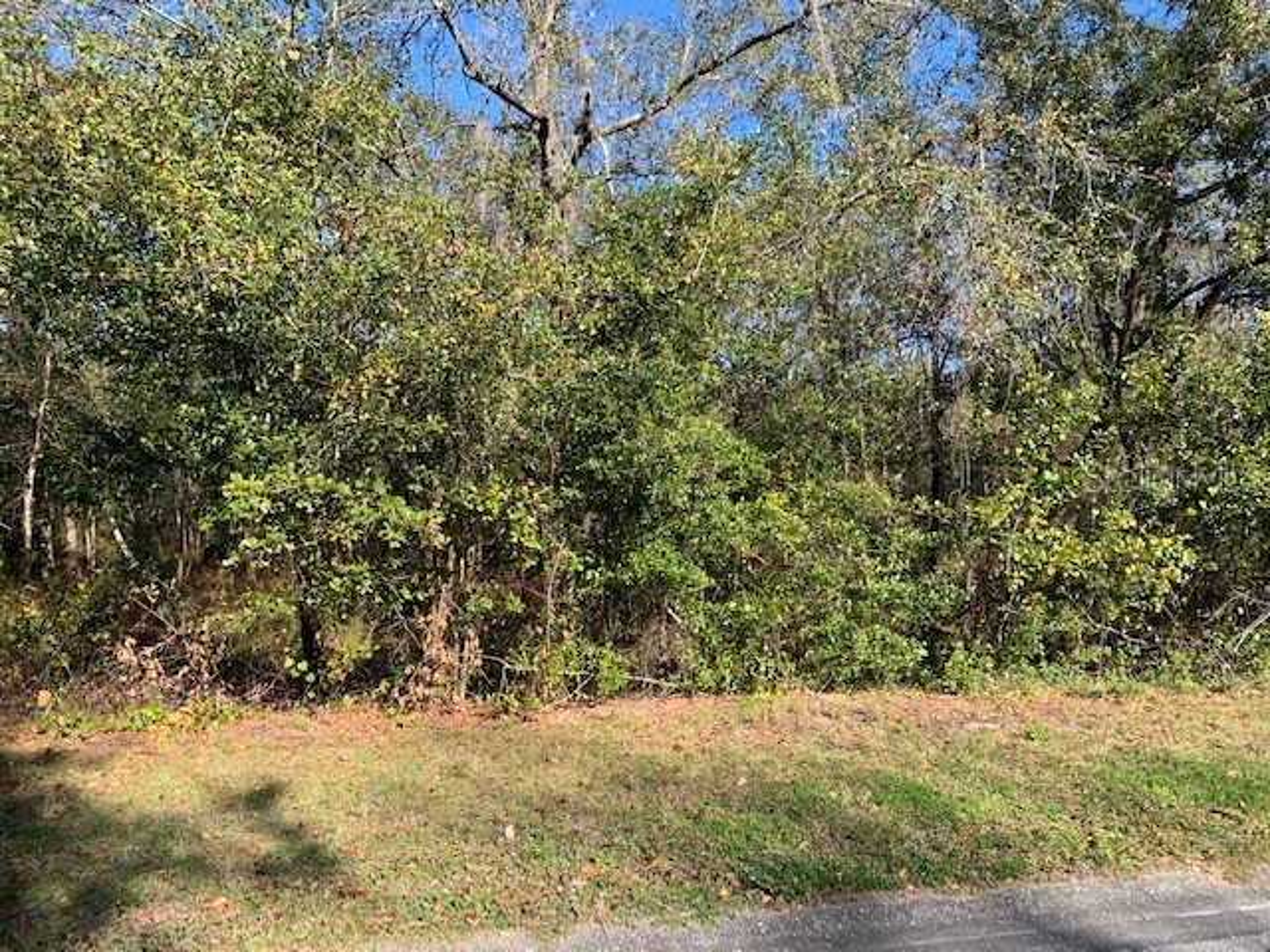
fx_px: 954
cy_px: 476
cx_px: 635
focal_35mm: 26
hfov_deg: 67.3
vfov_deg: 53.1
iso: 25
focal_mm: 4.25
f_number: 1.8
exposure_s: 1/887
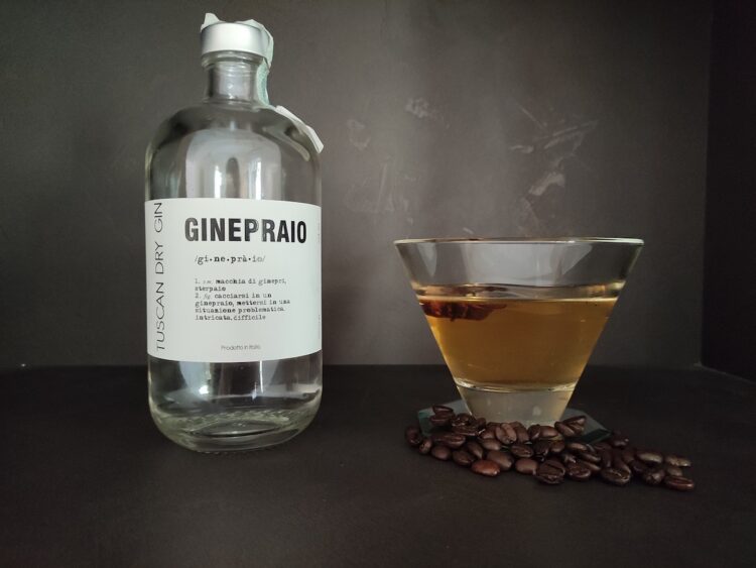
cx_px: 378
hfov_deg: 69.4
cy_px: 284
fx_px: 546
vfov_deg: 54.9
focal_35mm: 25
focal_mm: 5.43
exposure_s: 1/25
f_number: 1.89
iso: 1109
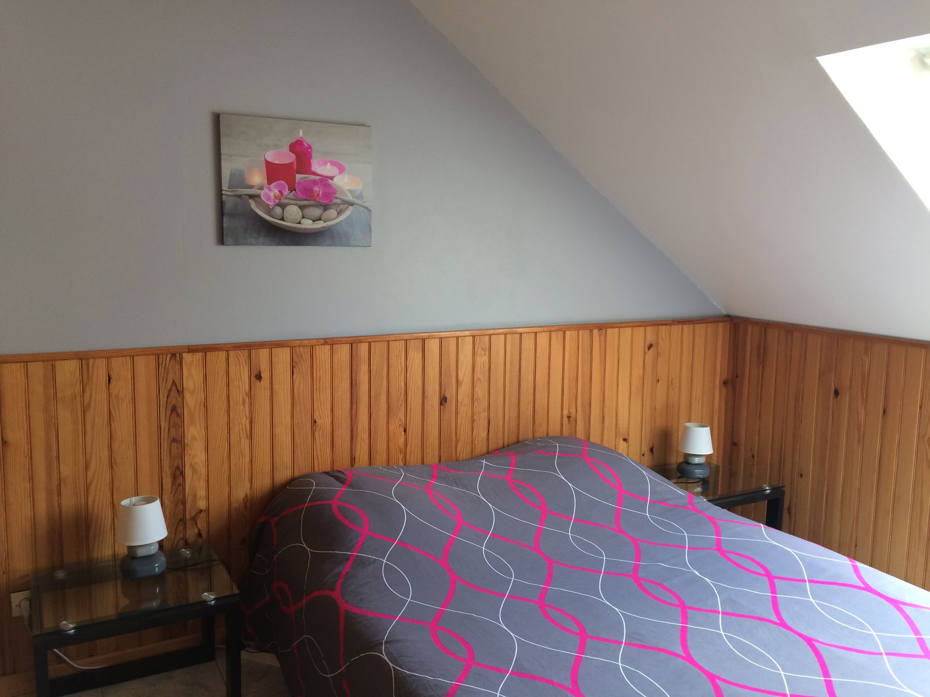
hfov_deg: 61.7
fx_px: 779
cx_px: 465
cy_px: 348
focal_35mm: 29
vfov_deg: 48.2
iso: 32
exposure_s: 1/33
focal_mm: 4.15
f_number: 2.2
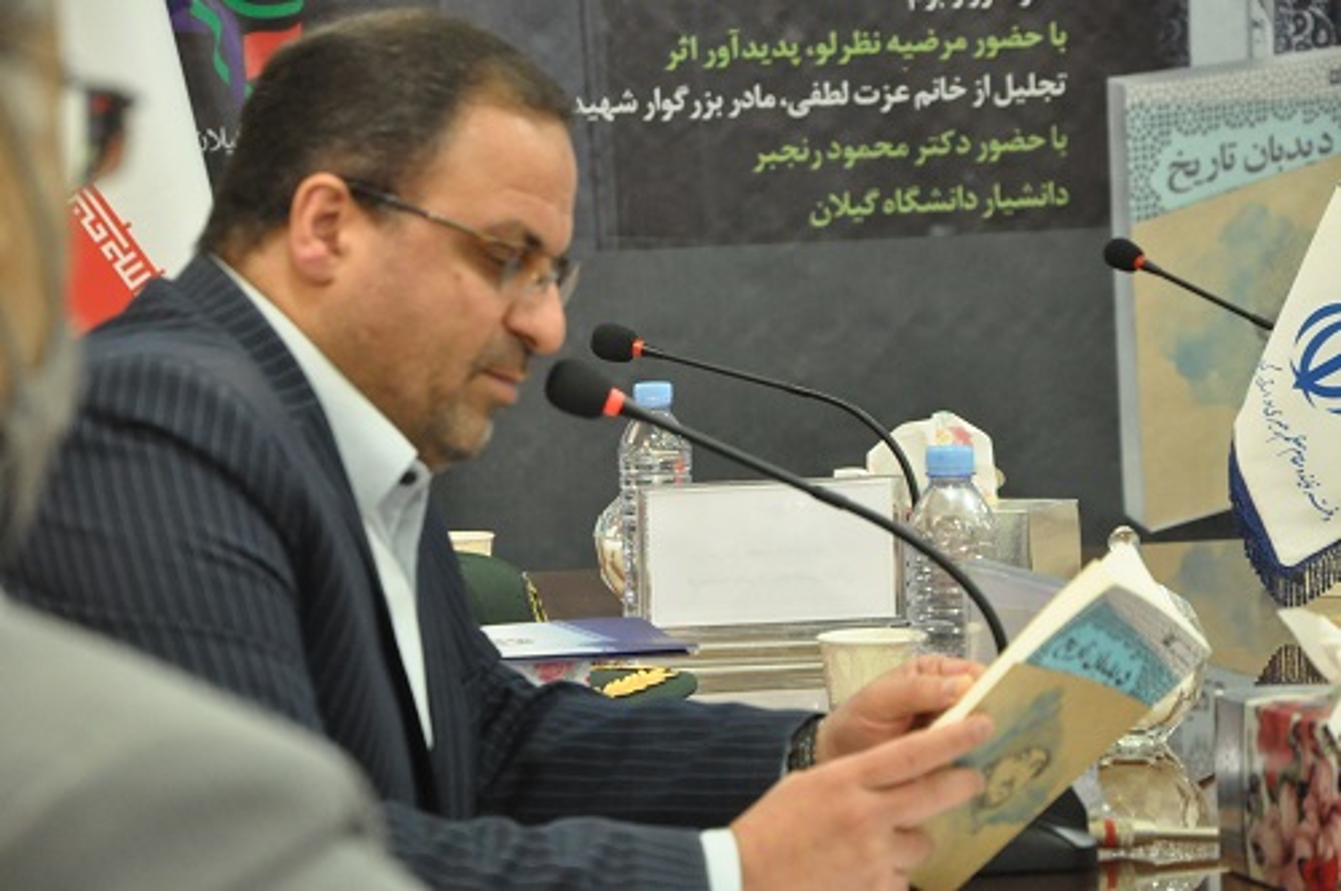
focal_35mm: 138
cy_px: 446
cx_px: 670
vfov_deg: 9.9
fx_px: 5134
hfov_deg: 14.9
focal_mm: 92
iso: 3200
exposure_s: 1/50
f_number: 6.3
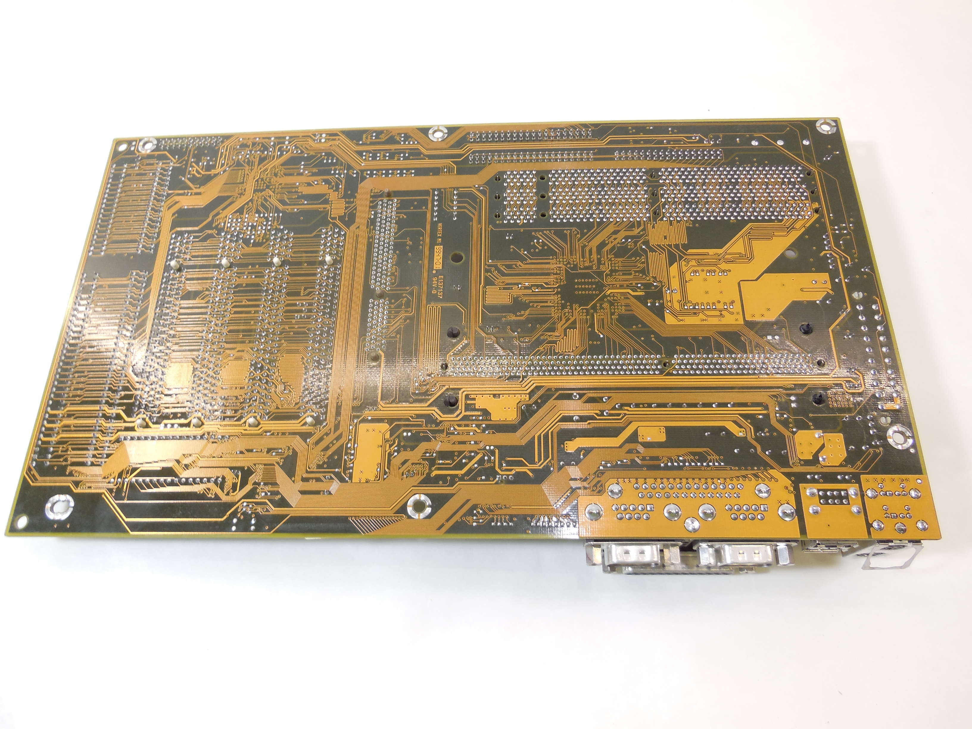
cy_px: 364
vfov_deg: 54.9
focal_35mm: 25
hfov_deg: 69.4
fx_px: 702
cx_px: 486
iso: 125
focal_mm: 4.5
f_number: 3.1
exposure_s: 1/30
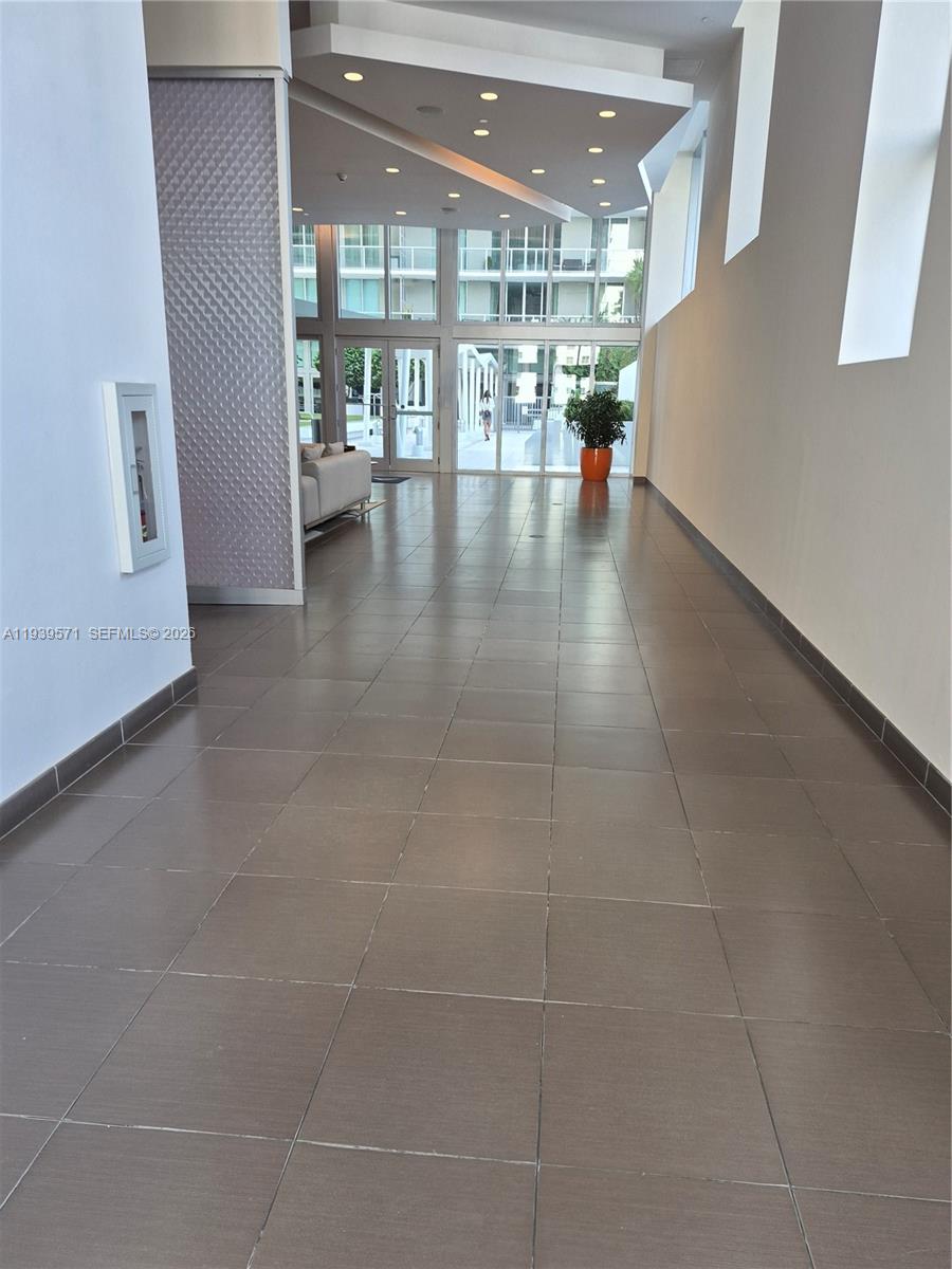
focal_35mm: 23
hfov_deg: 58.9
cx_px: 476
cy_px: 634
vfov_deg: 73.9
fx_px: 843
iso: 80
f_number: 1.8
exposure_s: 1/120
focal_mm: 5.4
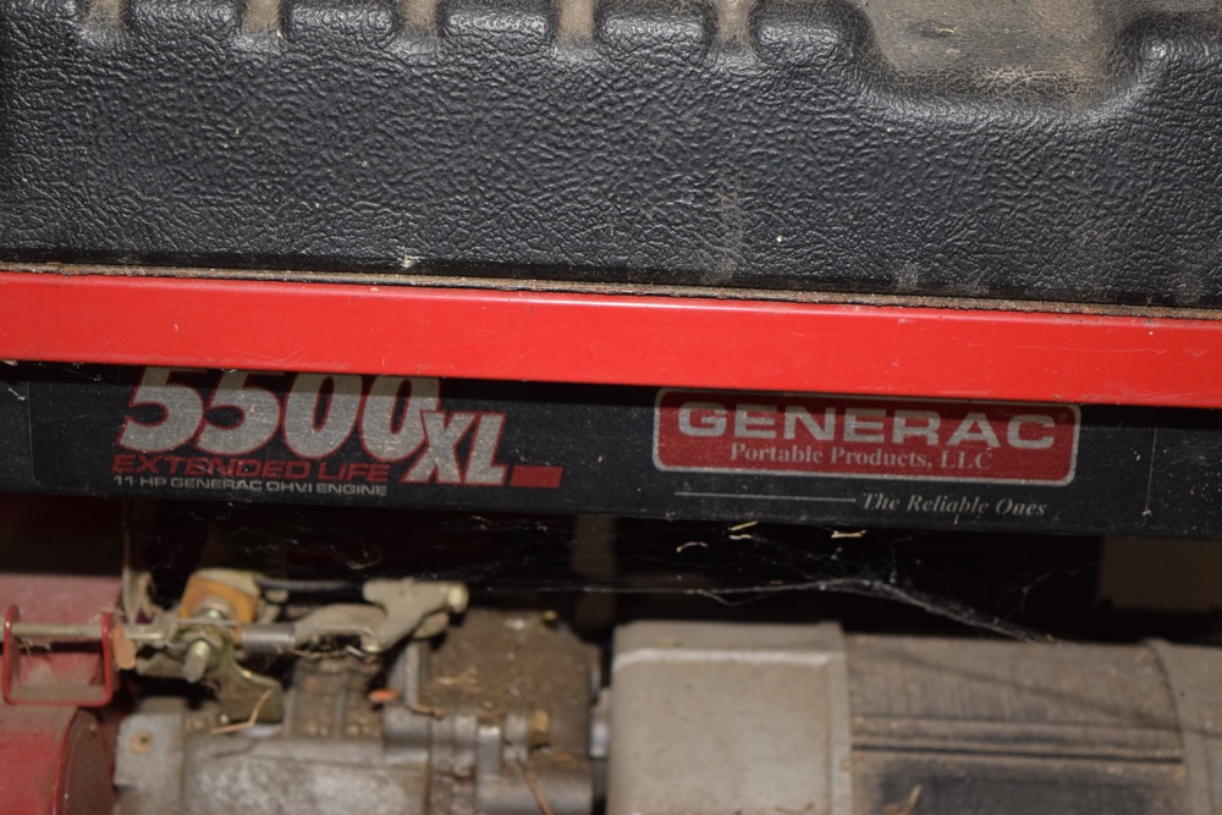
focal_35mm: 82
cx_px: 611
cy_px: 408
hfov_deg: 24.6
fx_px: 2801
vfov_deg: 16.6
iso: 800
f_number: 5.6
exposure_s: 1/100
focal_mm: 55
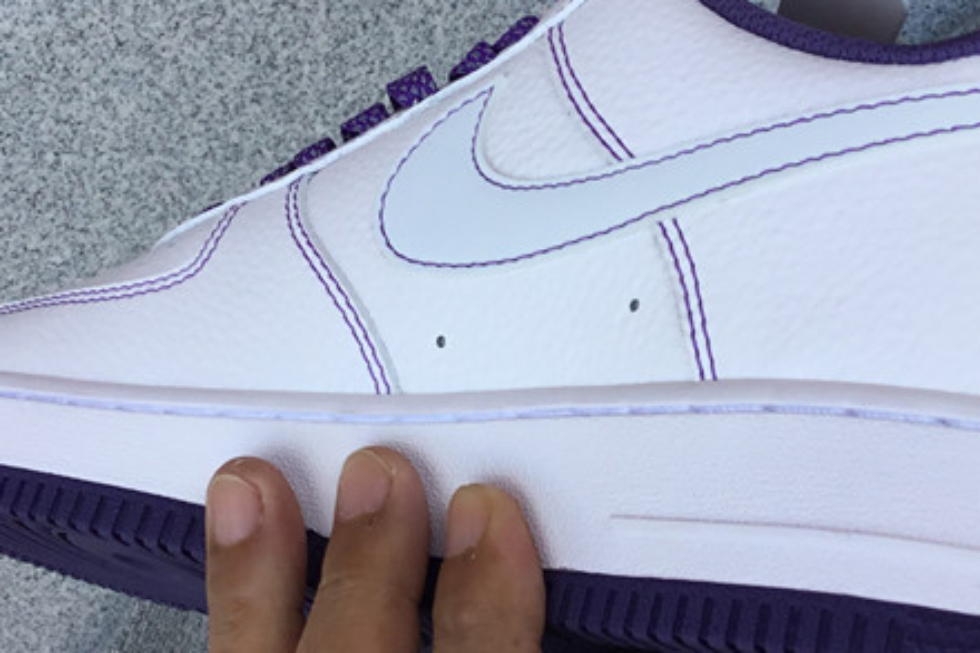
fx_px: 1796
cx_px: 466
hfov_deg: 30.5
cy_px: 264
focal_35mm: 66
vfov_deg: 20.6
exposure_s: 1/382
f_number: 2.4
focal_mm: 3.3
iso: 25
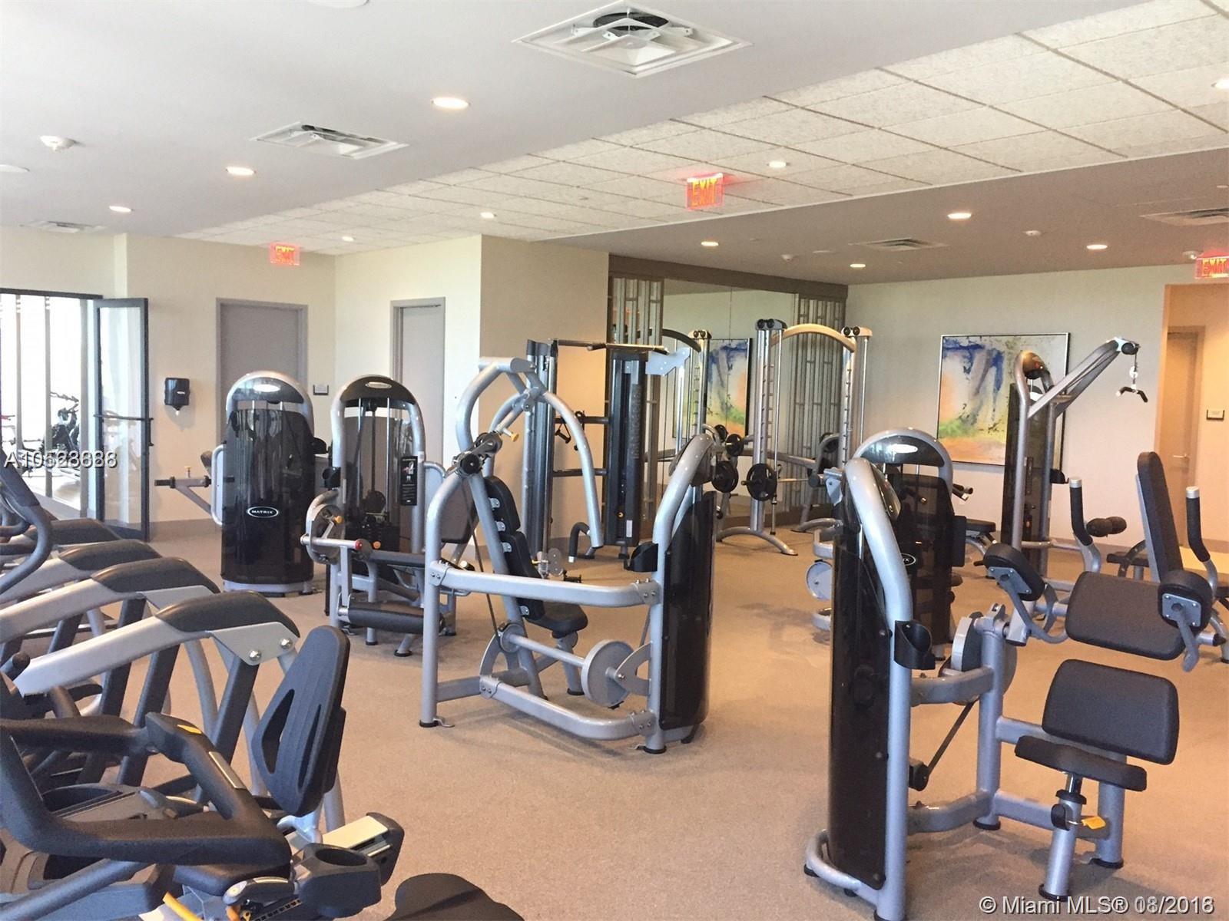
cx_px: 614
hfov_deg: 61.7
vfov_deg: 48.2
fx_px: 1030
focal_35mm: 29
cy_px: 460
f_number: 2.2
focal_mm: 4.15
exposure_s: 1/30
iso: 160
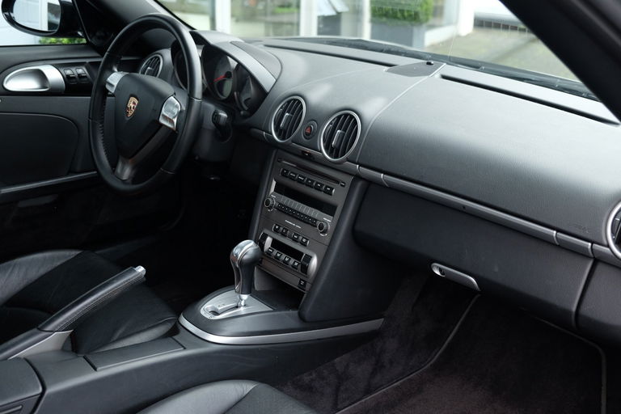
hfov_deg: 50.7
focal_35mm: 38
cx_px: 310
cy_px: 207
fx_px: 655
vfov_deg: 35.1
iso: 800
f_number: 3.2
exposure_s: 1/34
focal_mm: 25.4
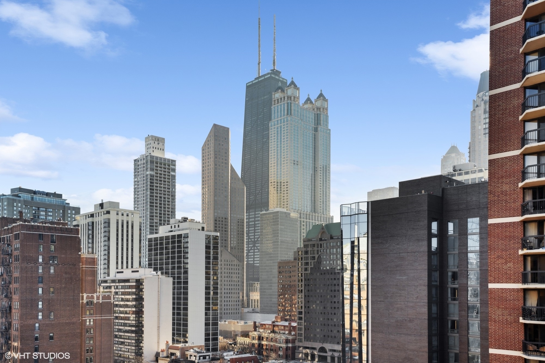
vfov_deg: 38.9
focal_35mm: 34
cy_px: 182
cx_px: 272
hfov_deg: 55.8
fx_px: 515
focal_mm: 34
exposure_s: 1/500
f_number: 8
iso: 320
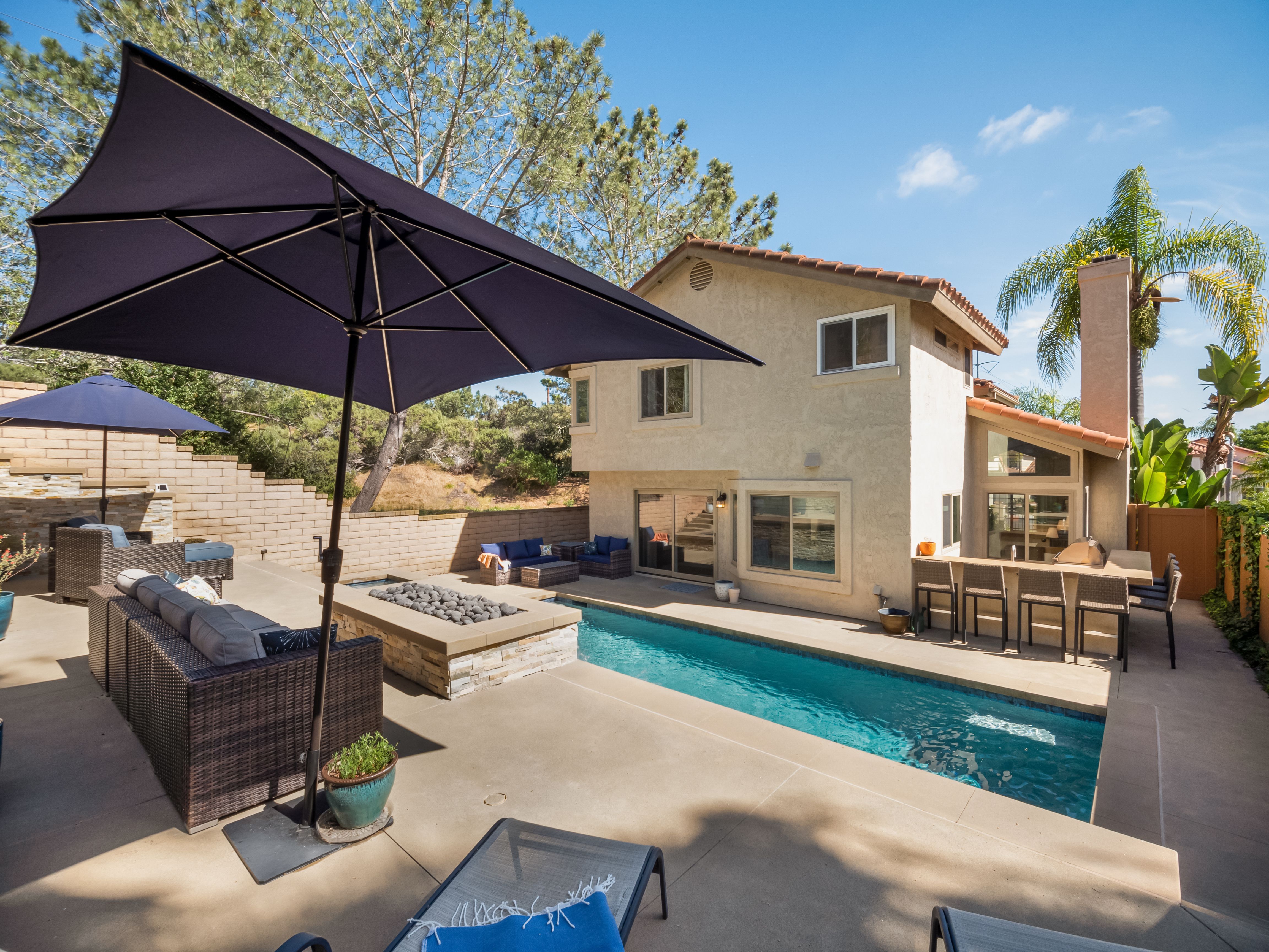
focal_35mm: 14
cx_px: 634
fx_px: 513
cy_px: 476
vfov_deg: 85.7
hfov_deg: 102.1
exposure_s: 1/125
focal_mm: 7
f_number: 8
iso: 200
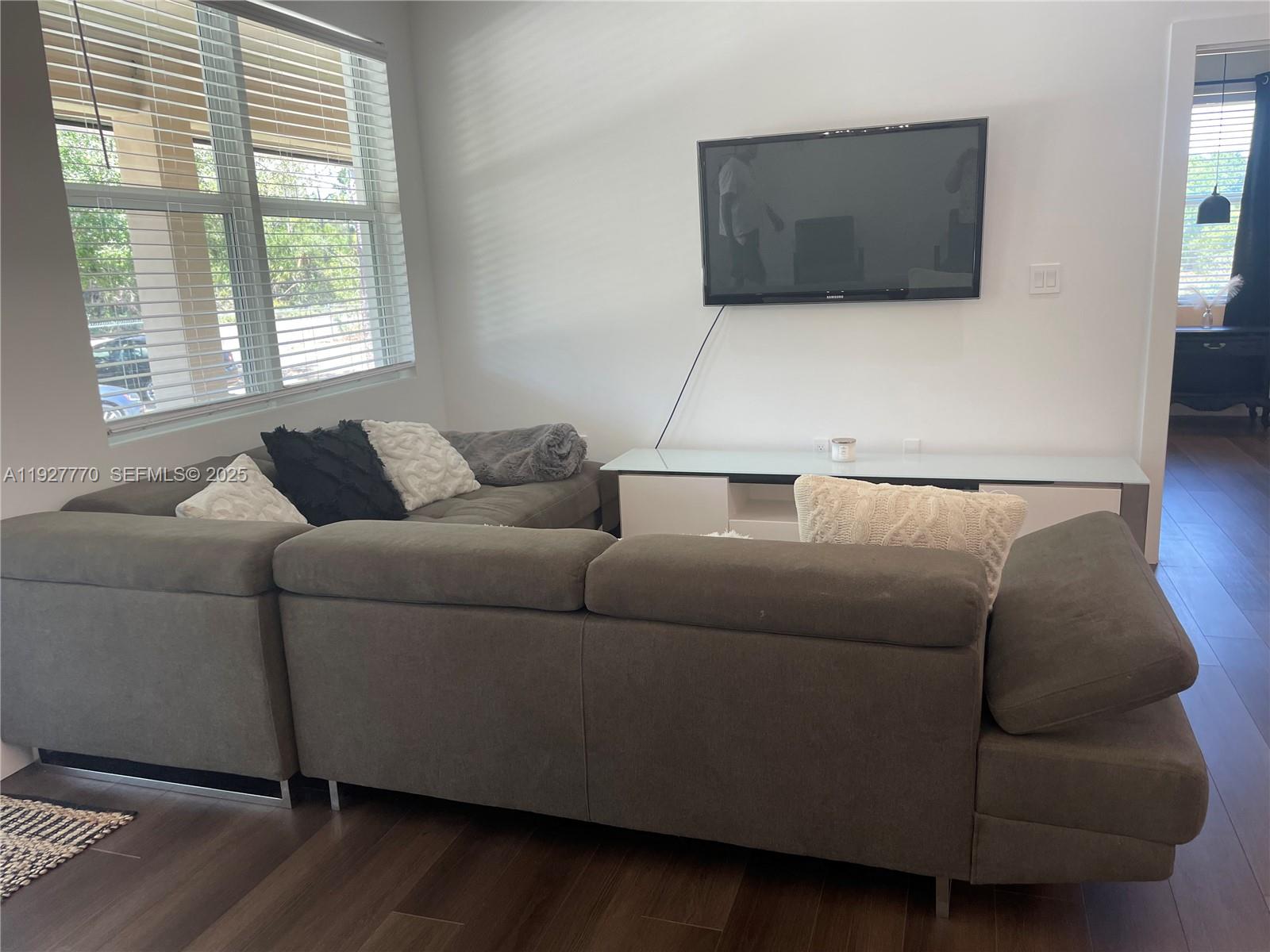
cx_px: 635
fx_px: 954
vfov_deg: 53.1
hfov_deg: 67.3
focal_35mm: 26
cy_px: 476
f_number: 1.6
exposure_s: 1/120
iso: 64
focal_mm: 4.2
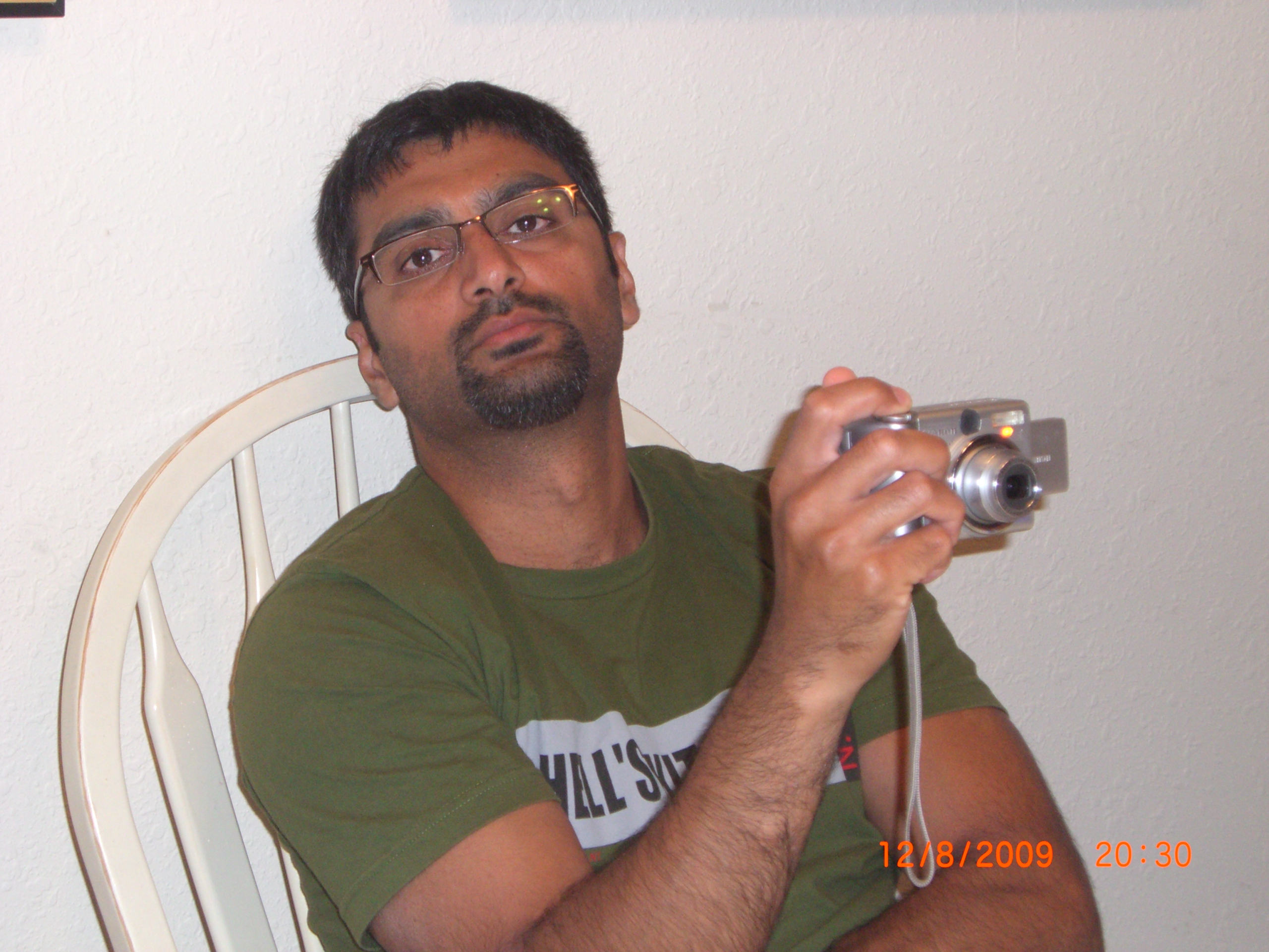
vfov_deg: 18.7
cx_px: 634
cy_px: 476
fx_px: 2896
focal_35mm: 79
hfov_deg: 24.7
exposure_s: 1/60
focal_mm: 12.8
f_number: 4.1
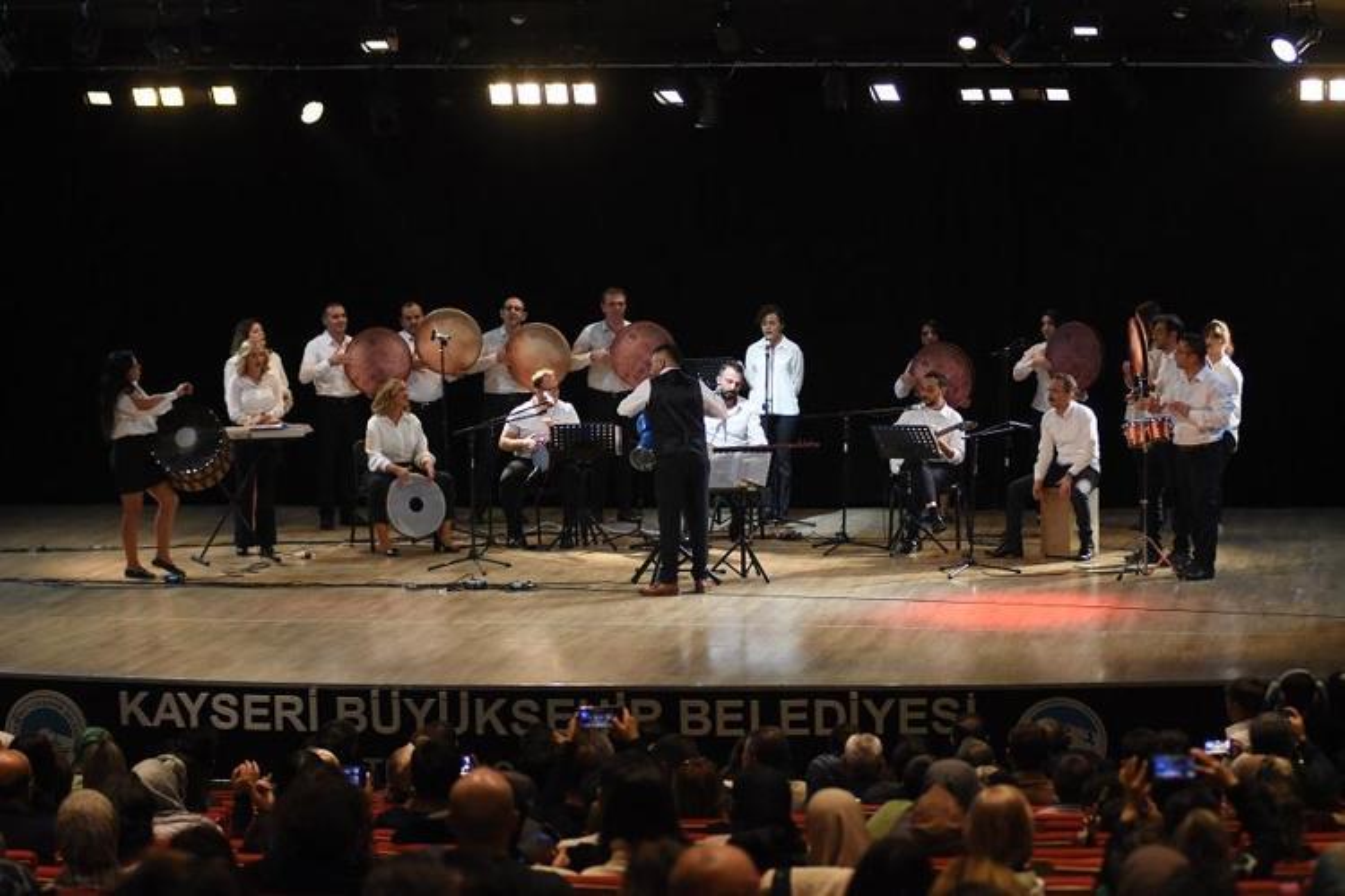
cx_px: 672
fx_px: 4483
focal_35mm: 120
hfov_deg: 17.1
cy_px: 448
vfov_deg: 11.4
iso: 2000
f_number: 2.8
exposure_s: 1/400
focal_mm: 80
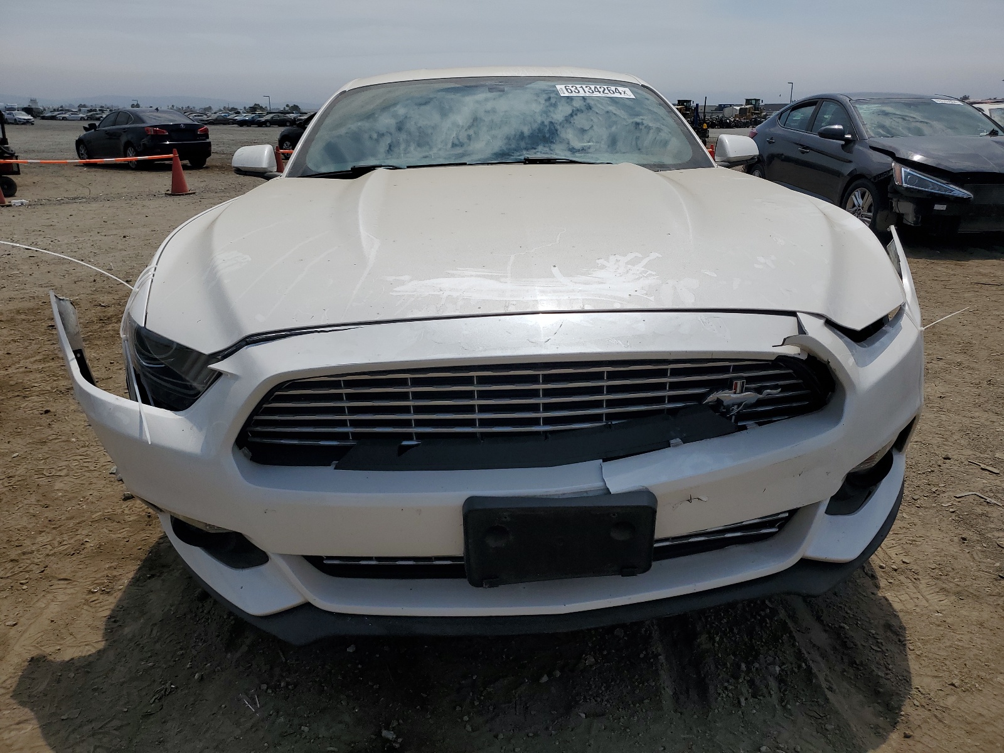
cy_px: 376
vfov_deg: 53.1
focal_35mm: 26
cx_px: 502
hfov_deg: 67.3
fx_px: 754
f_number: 1.5
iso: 51
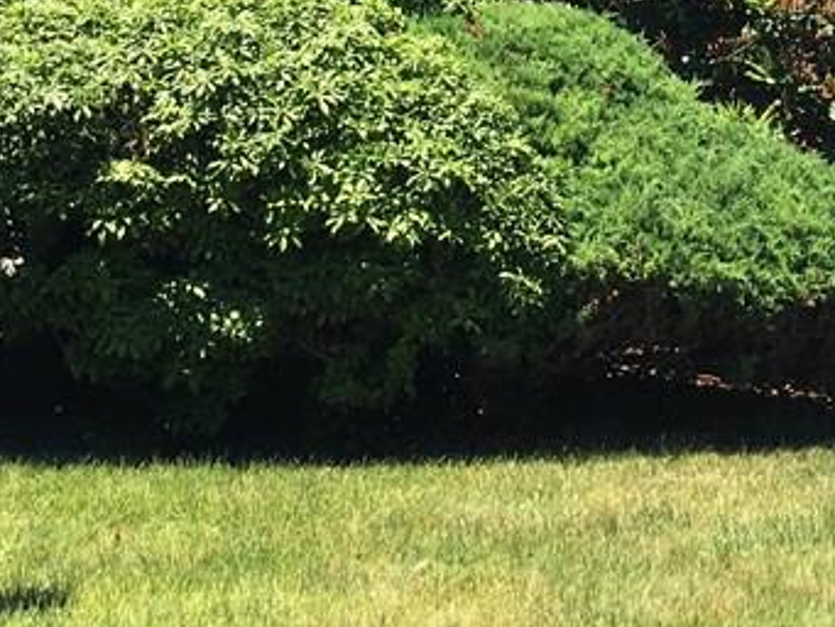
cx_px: 620
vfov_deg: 15.7
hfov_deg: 22.3
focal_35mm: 87
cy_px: -309
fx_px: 2099
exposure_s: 1/818
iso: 25
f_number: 2.2
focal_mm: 4.15
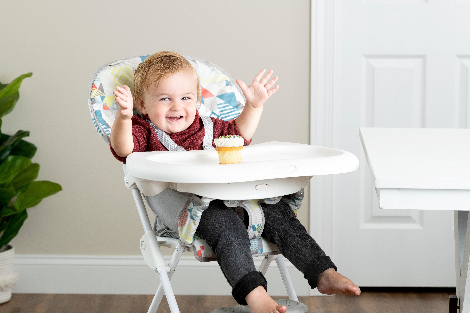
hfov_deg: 15.2
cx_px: 235
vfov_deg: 10.2
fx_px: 1762
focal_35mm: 135
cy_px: 156
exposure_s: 1/200
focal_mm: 135
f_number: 9
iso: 320
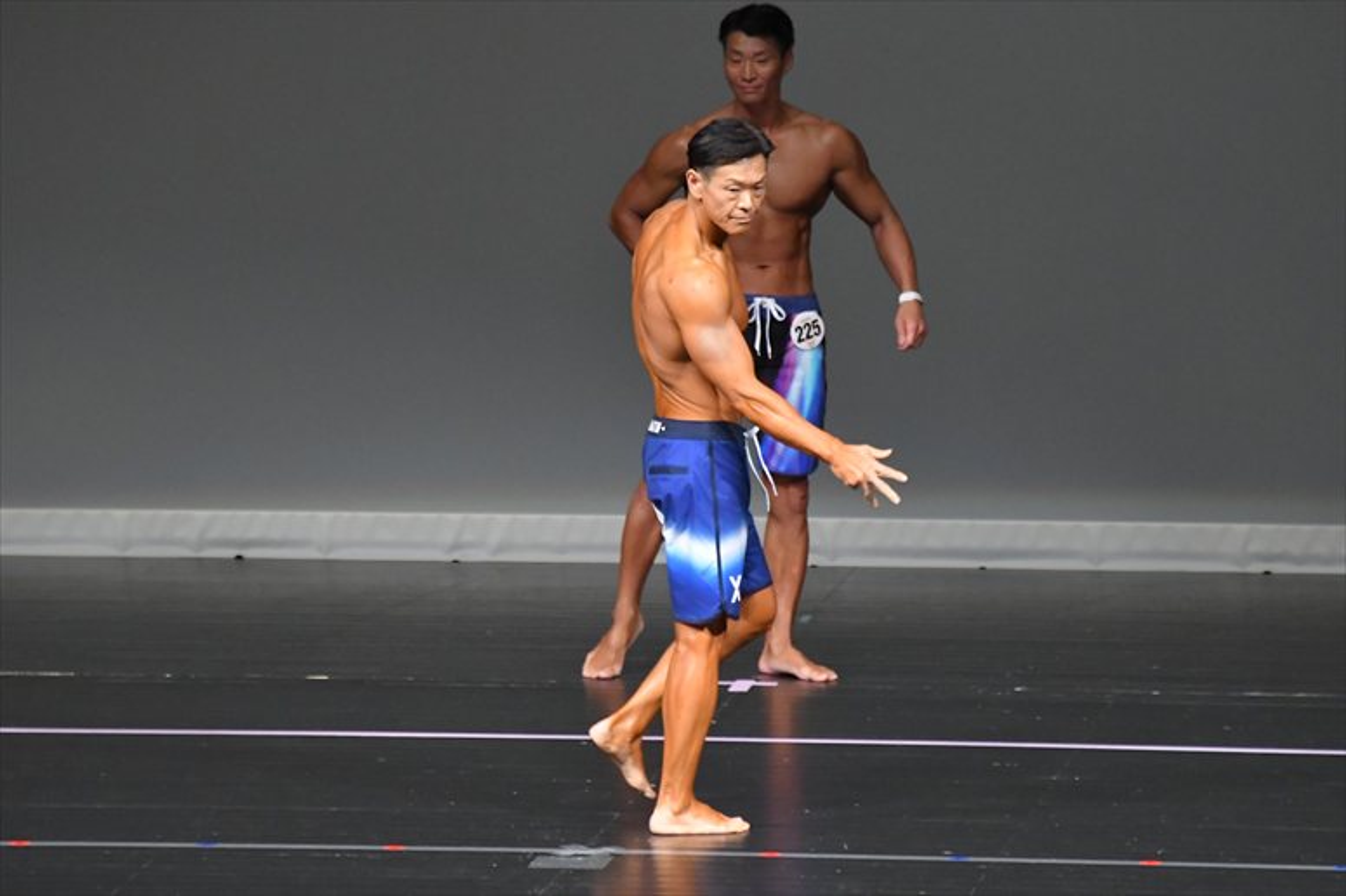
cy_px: 448
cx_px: 673
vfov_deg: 4.0
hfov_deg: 6.0
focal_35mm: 345
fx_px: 12893
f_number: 5.6
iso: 5000
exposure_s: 1/400
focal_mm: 230
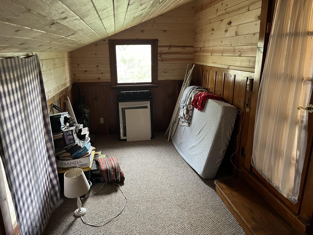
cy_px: 118
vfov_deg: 53.1
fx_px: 235
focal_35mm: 26
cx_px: 156
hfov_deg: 67.3
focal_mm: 5.1
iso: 500
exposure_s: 1/40
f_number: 1.6
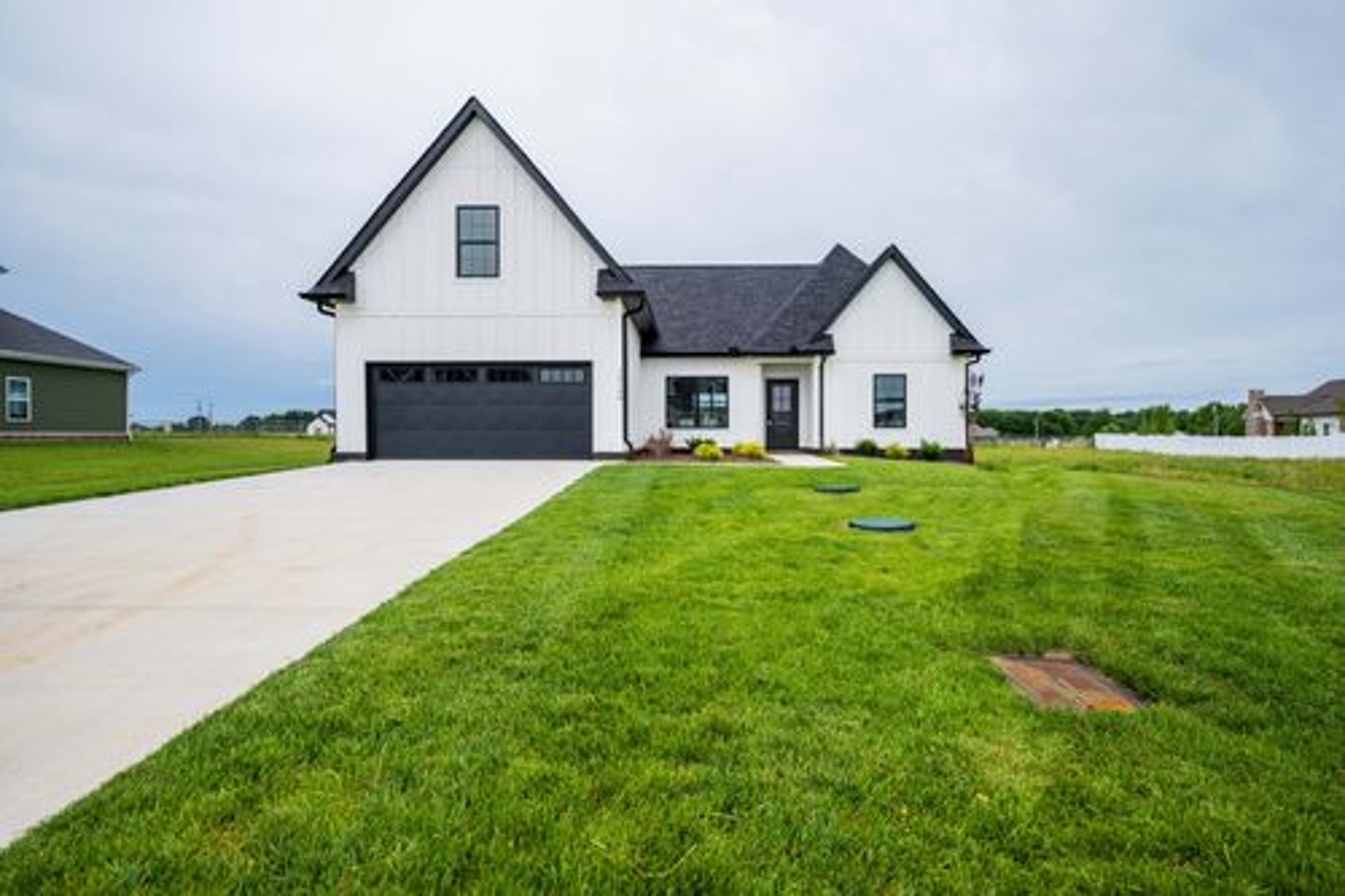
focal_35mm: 20
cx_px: 672
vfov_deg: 63.2
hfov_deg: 85.4
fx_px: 728
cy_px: 448
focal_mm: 19.5
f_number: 4
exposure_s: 1/800
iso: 200
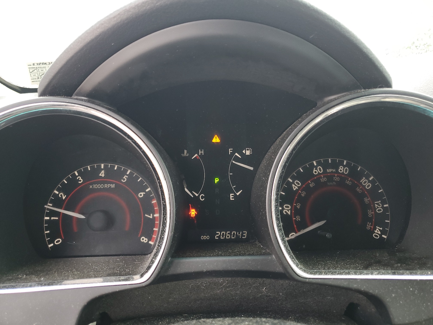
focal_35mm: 26
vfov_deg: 53.1
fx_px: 325
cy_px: 162
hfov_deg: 67.3
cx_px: 216
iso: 61
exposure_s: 1/60.2
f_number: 1.5
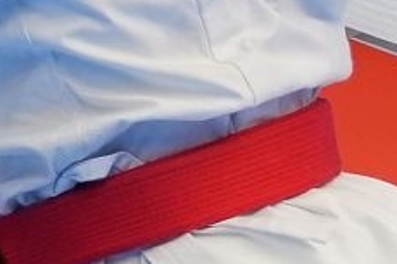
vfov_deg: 0.9
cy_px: 223
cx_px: 274
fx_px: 16926
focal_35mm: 1536
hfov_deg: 1.3
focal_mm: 131
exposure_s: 1/500
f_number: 2.8
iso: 800
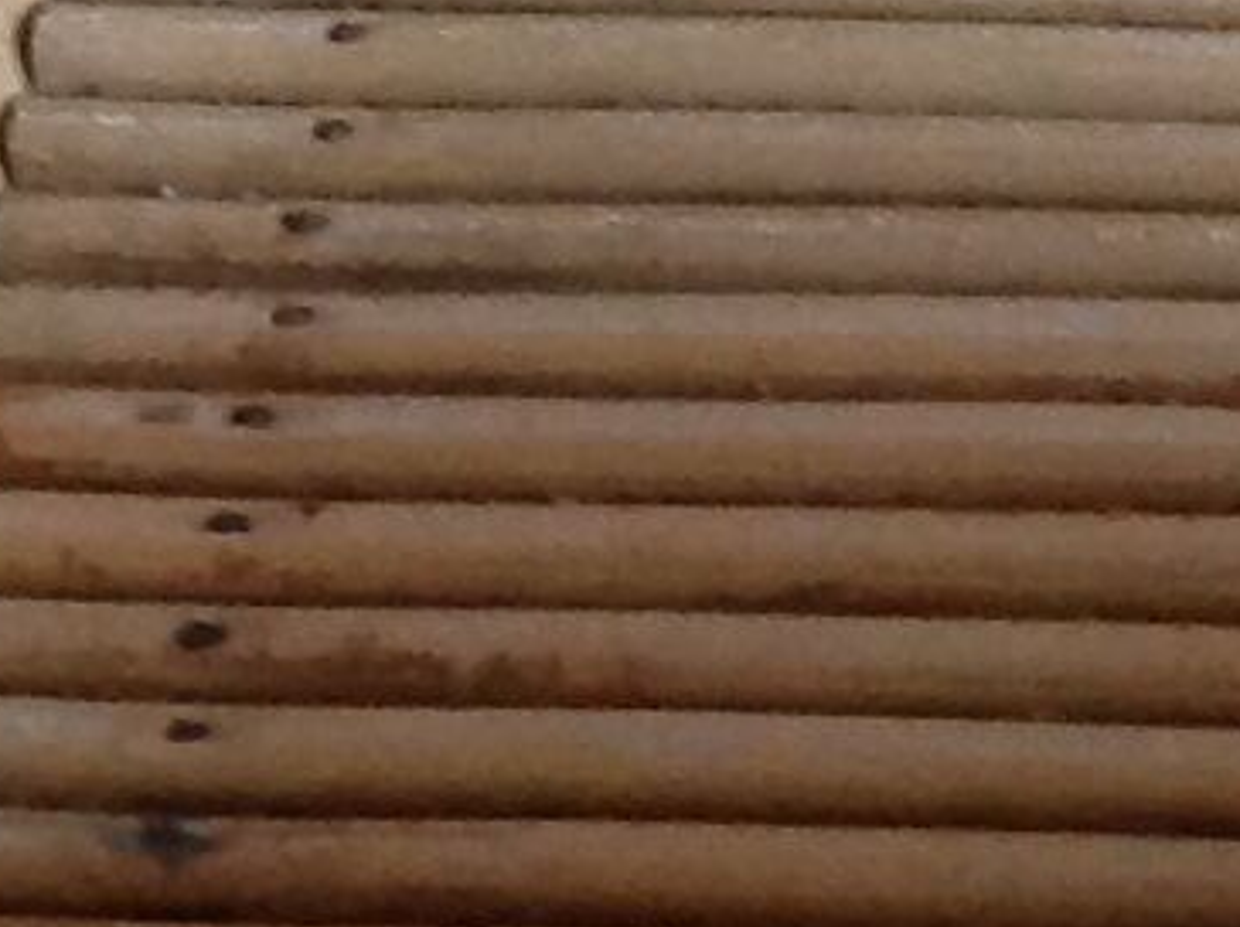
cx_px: 3274
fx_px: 8908
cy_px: 1834
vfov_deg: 5.8
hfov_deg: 7.3
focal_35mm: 249
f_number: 2.4
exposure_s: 1/15
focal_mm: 4.28
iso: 160
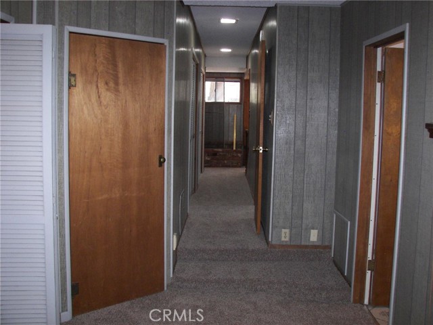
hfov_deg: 51.4
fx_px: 450
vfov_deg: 39.7
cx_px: 216
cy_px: 162
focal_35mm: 36
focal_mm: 6
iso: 160
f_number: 2.8
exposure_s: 1/30
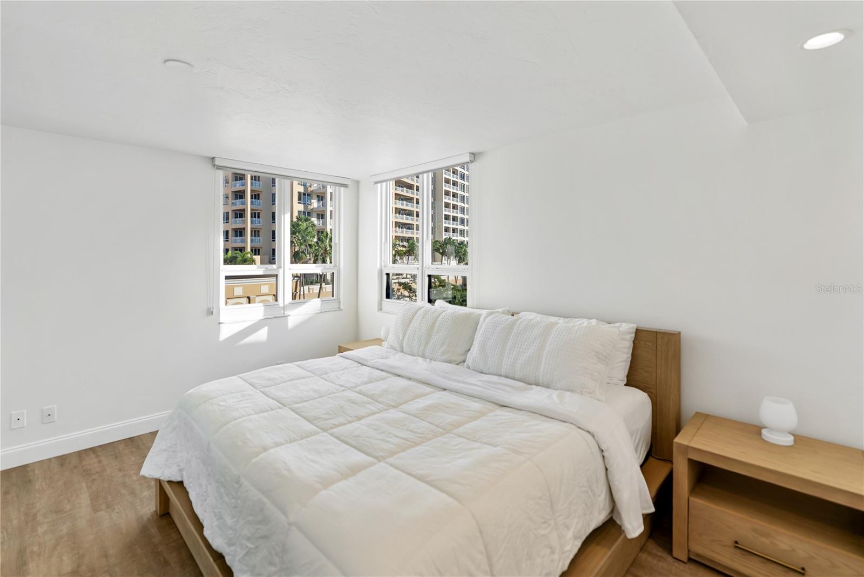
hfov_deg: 96.7
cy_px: 288
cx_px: 432
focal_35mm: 16
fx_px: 384
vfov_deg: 73.8
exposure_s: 1/125
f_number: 2.8
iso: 40
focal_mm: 16
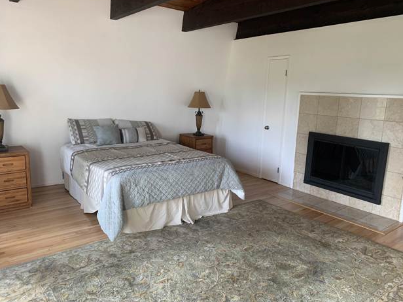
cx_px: 205
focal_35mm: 27
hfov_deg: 65.3
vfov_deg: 51.3
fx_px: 314
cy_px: 147
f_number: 1.8
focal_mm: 4.25
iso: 100
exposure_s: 1/81
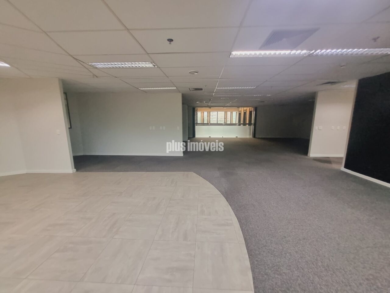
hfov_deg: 106.2
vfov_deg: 89.9
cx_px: 195
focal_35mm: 13
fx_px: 146
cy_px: 146
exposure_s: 1/60
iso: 250
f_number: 2.2
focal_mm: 1.74
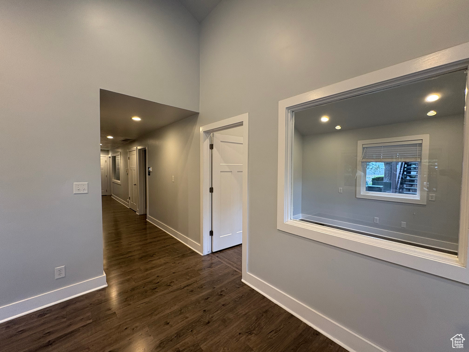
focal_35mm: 14
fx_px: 190
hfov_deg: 102.1
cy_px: 176
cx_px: 234
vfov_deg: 85.7
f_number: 2.2
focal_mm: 2.22
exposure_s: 1/60
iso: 160
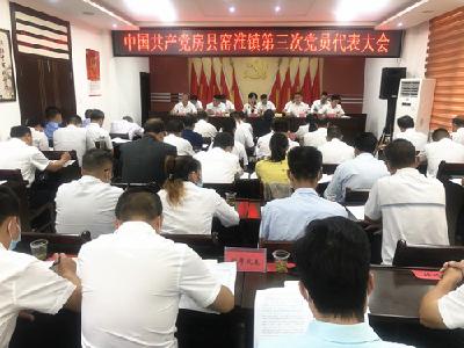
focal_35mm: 28
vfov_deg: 49.7
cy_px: 174
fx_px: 375
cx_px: 232
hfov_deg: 63.4
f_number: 1.8
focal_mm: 4
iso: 40
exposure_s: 1/25
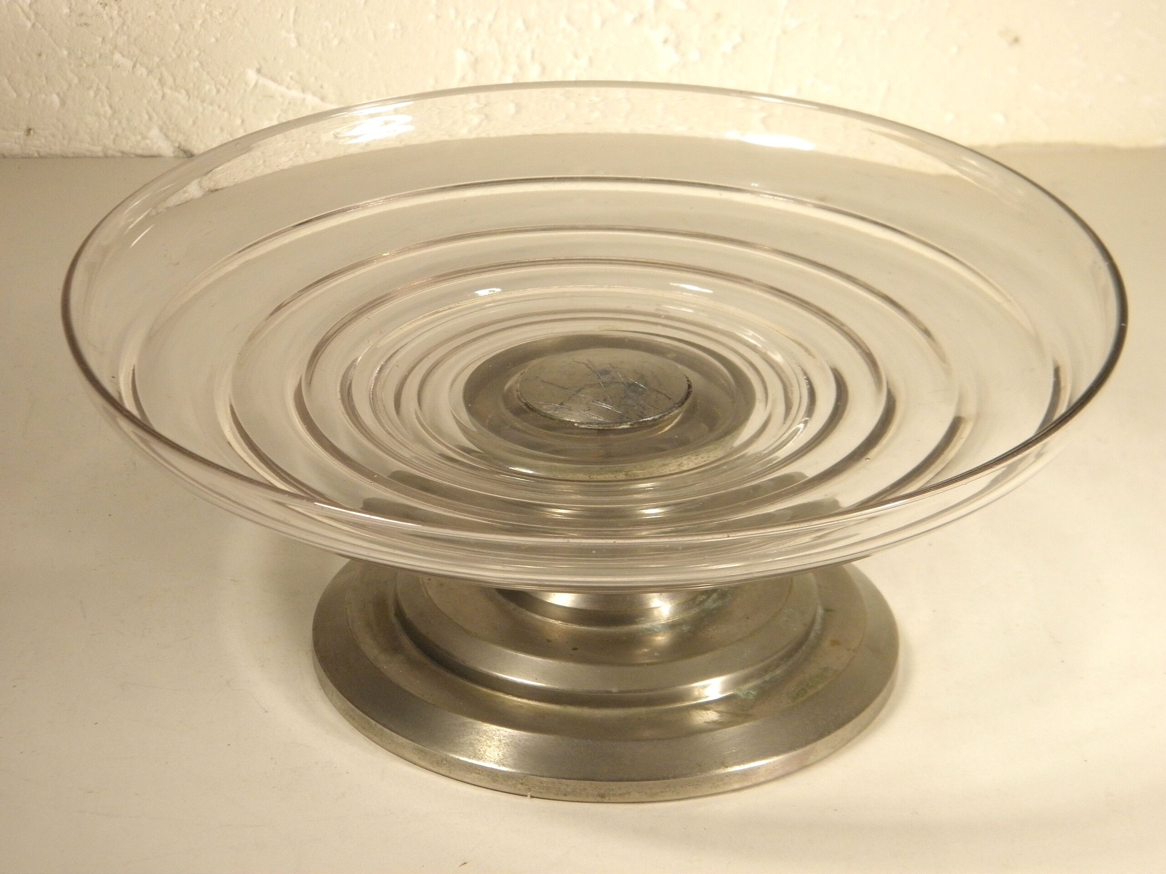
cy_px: 437
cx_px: 583
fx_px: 4244
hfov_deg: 15.6
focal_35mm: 126
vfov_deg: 11.8
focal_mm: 22.5
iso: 200
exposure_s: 1/60
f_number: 4.8
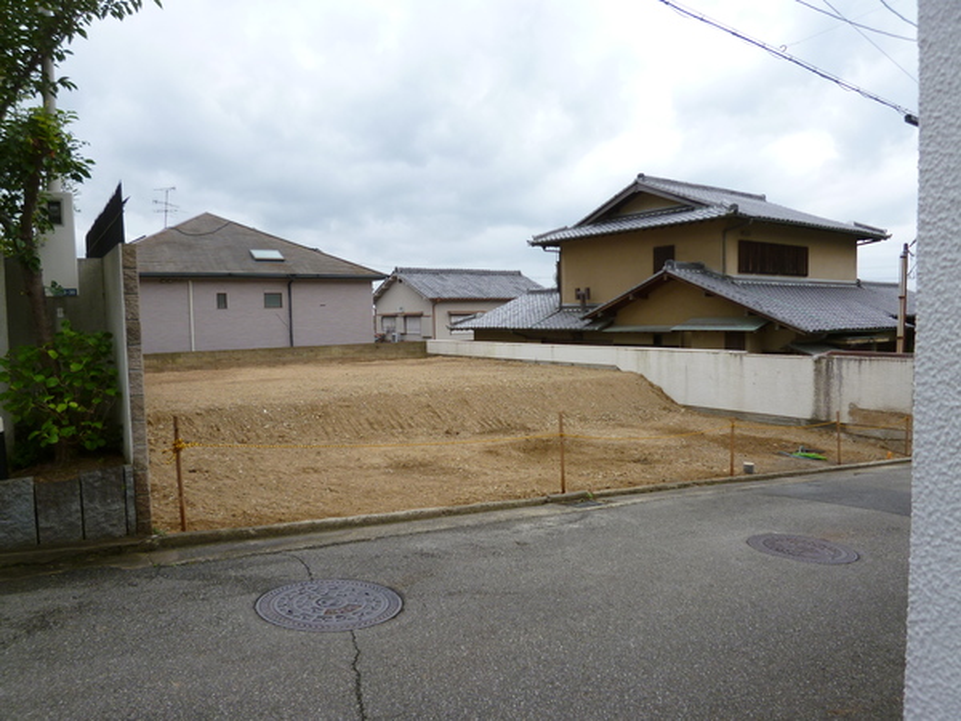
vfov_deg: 56.8
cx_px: 480
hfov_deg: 71.6
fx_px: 666
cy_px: 360
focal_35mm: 24
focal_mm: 4.3
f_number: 2.5
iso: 100
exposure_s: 1/640
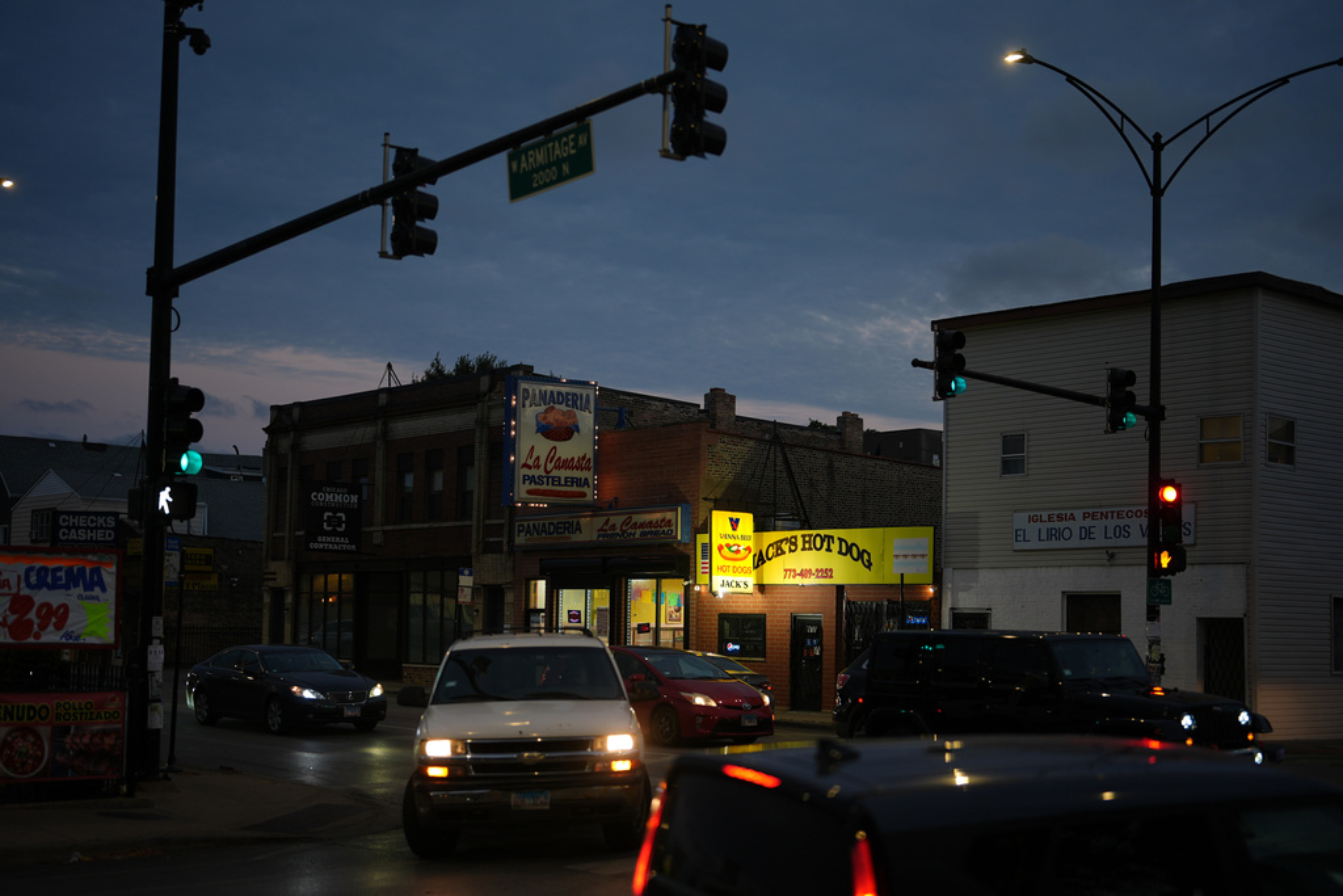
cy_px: 448
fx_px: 1865
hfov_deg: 39.6
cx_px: 672
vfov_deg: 27.0
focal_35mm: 50
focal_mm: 50
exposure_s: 1/320
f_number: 1.2
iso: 125
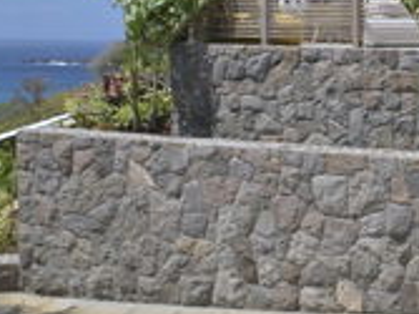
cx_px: 560
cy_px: -88
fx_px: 677
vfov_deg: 23.3
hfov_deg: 27.8
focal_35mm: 56
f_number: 13
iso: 320
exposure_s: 1/400
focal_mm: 18
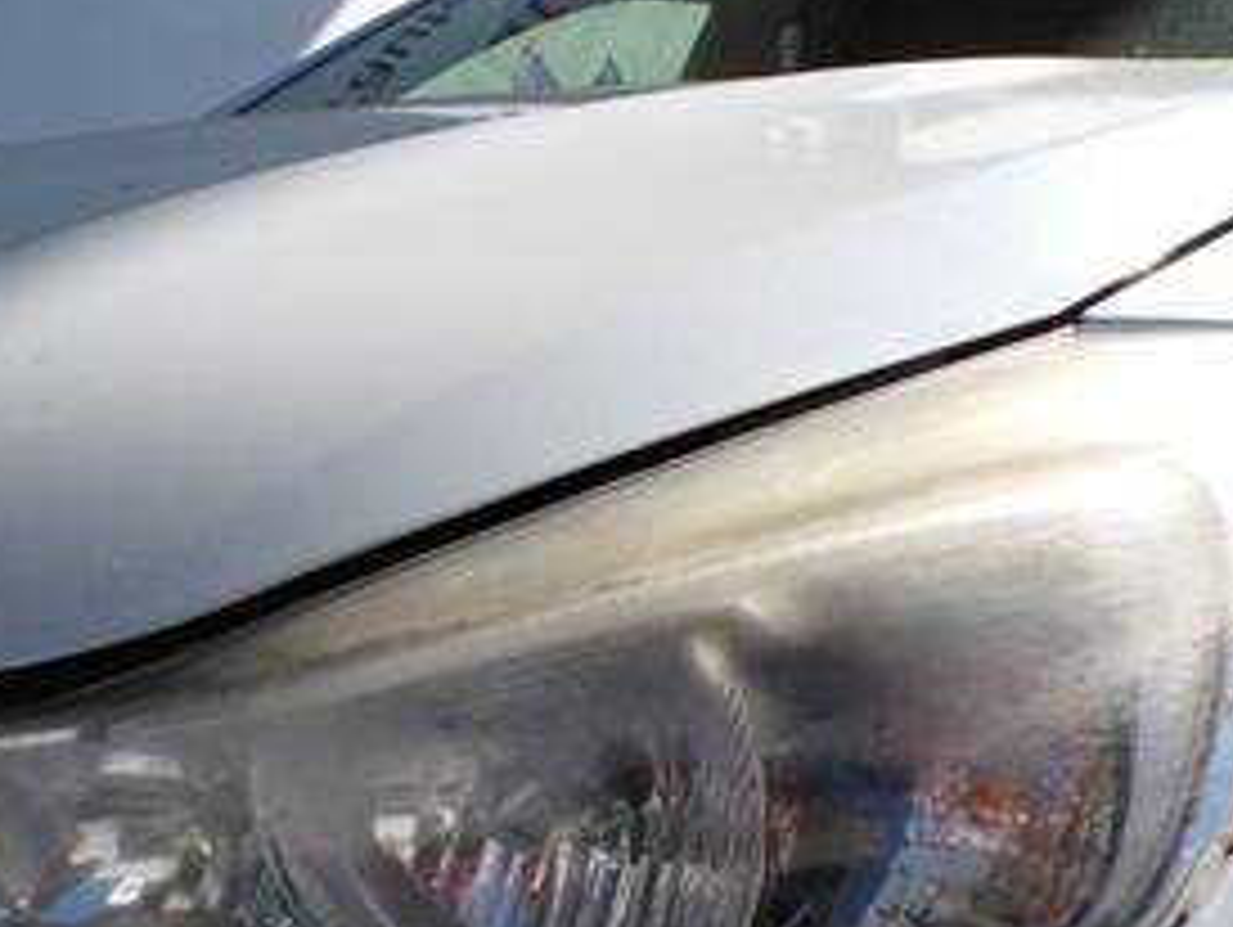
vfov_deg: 33.1
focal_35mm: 42
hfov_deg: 44.4
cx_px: 472
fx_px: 1497
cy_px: 778
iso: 100
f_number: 5.8
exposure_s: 1/400
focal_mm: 4.3
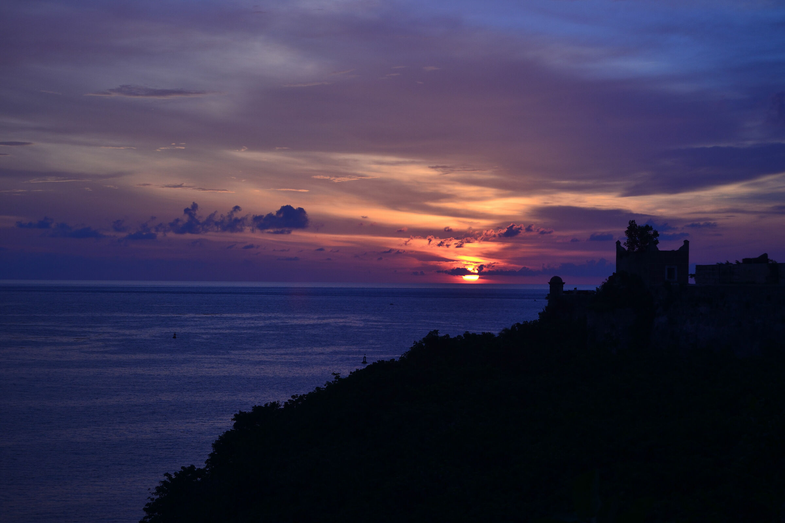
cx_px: 392
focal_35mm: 82
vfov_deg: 16.6
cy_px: 262
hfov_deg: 24.6
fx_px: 1799
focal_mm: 55
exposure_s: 1/125
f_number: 5.6
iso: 125
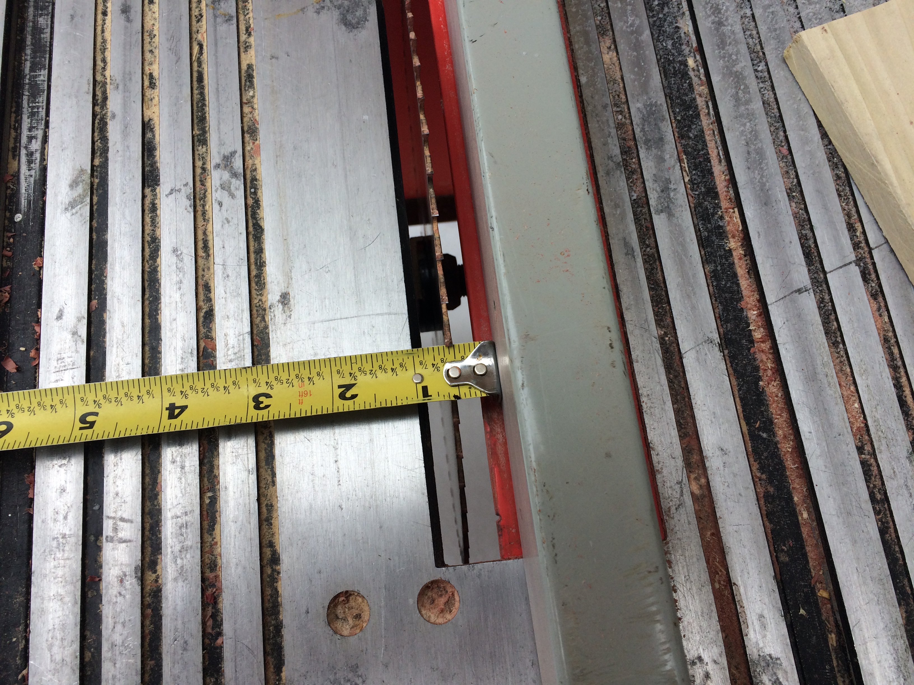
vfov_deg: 48.2
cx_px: 457
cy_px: 342
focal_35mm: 29
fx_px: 766
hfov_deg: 61.7
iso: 32
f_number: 2.2
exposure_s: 1/313
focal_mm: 4.15
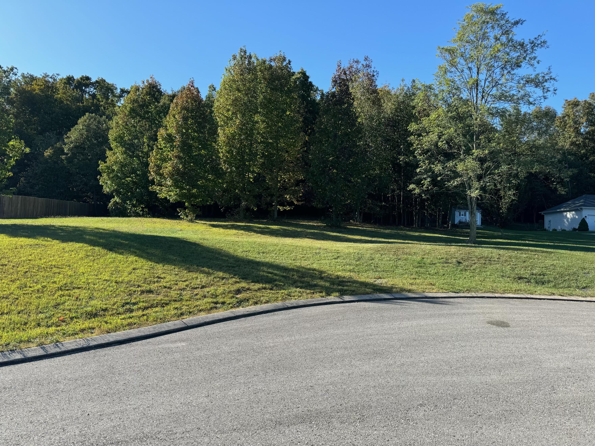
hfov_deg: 71.6
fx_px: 413
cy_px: 223
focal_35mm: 24
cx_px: 298
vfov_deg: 56.8
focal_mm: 6.76
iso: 80
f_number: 1.78
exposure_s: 1/1818
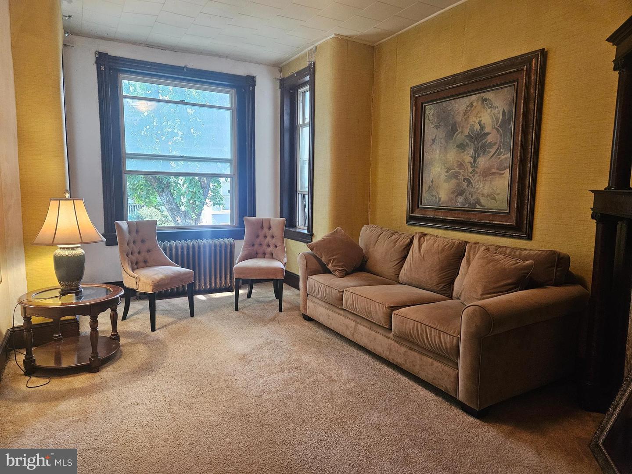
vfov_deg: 58.9
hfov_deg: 73.9
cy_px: 237
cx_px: 316
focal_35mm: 23
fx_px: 420
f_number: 1.8
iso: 500
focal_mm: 5.4
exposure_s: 1/120
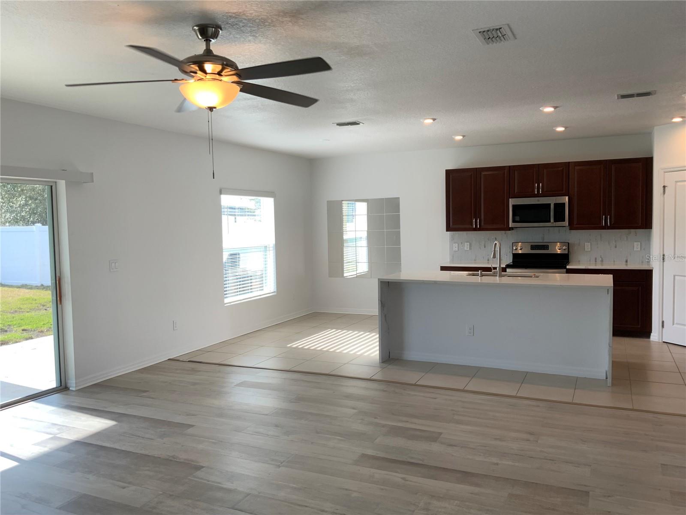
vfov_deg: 48.2
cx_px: 343
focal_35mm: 29
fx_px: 575
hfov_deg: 61.7
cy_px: 258
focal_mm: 3
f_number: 1.8
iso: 20
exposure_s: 1/120
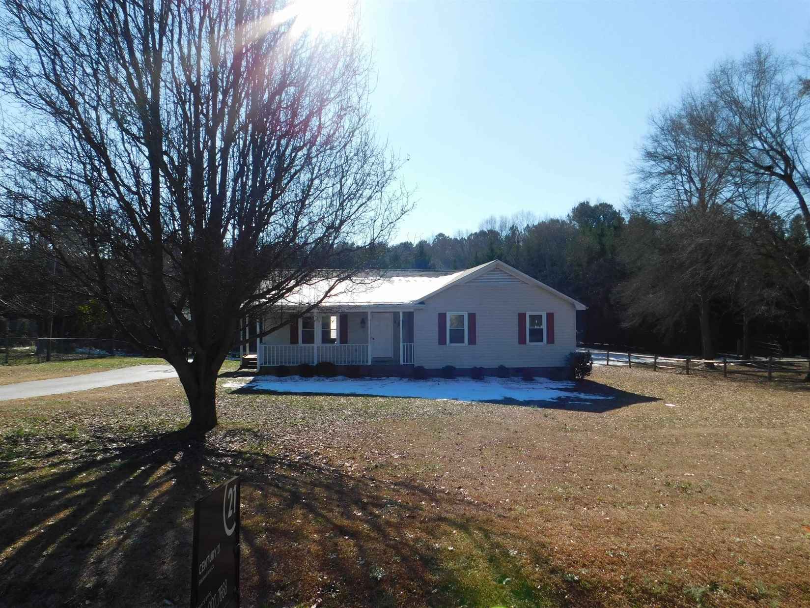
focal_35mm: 23
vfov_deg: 58.9
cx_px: 405
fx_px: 538
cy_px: 304
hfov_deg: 73.9
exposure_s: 1/1500
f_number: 3
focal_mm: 4
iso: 125
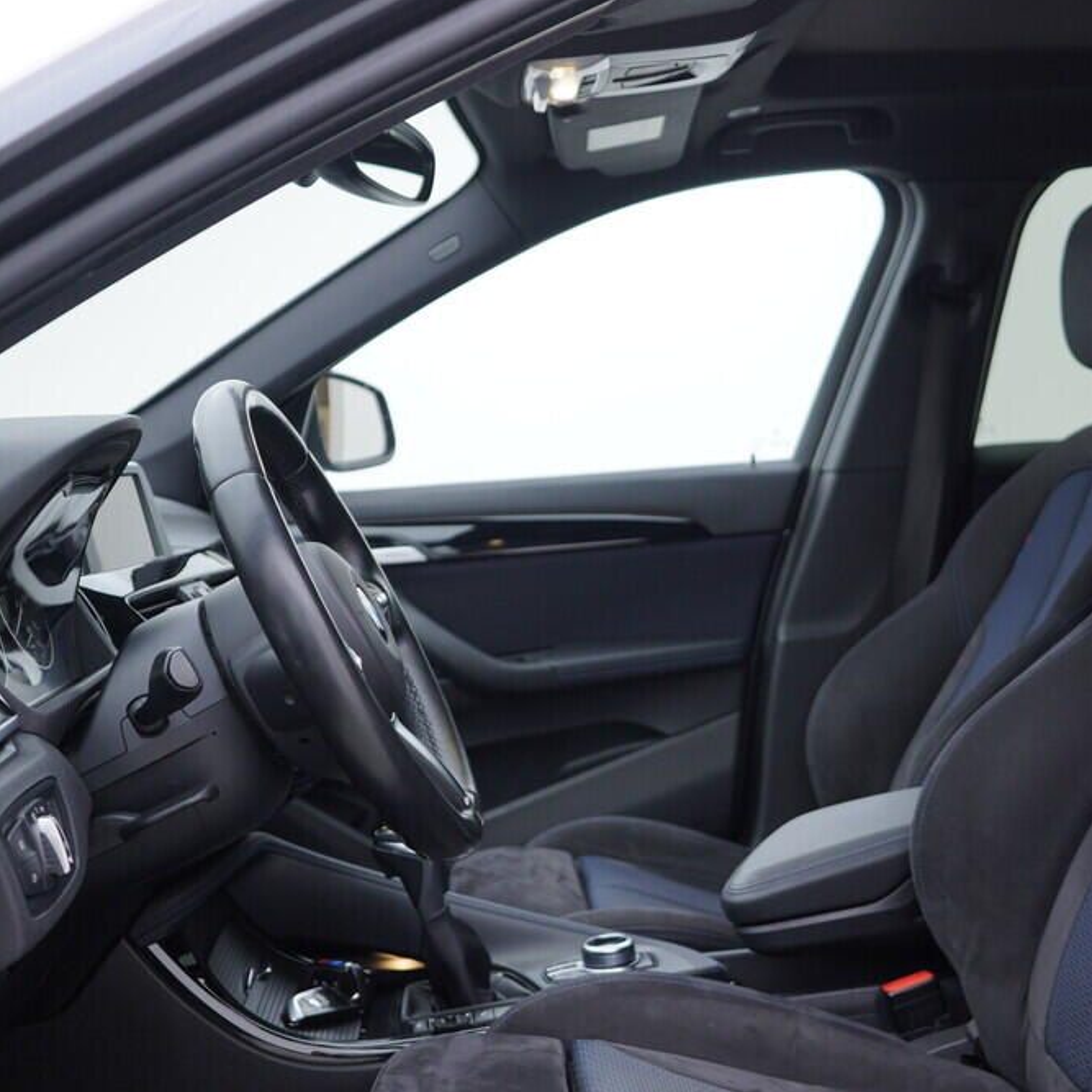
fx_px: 1677
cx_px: 599
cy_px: 551
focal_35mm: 47
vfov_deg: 36.1
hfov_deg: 36.0
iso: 125
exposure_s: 1/50
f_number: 3.2
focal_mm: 24
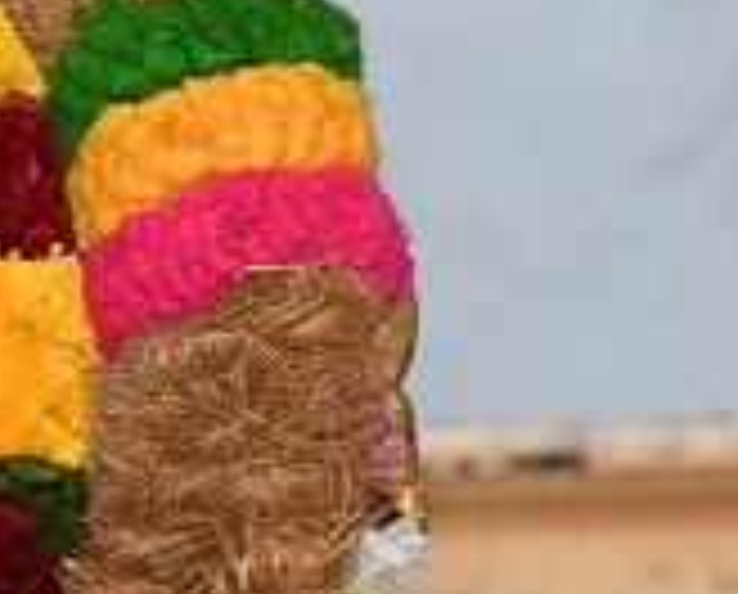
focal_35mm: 719
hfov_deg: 2.7
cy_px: 158
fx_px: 15742
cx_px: -558
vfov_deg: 2.2
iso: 3200
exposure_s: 1/250
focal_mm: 140
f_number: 10
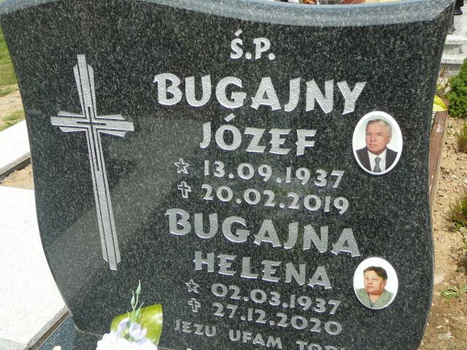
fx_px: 634
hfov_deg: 40.4
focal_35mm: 47
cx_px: 234
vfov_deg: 30.9
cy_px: 175
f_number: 3.3
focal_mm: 7
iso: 80
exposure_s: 1/800
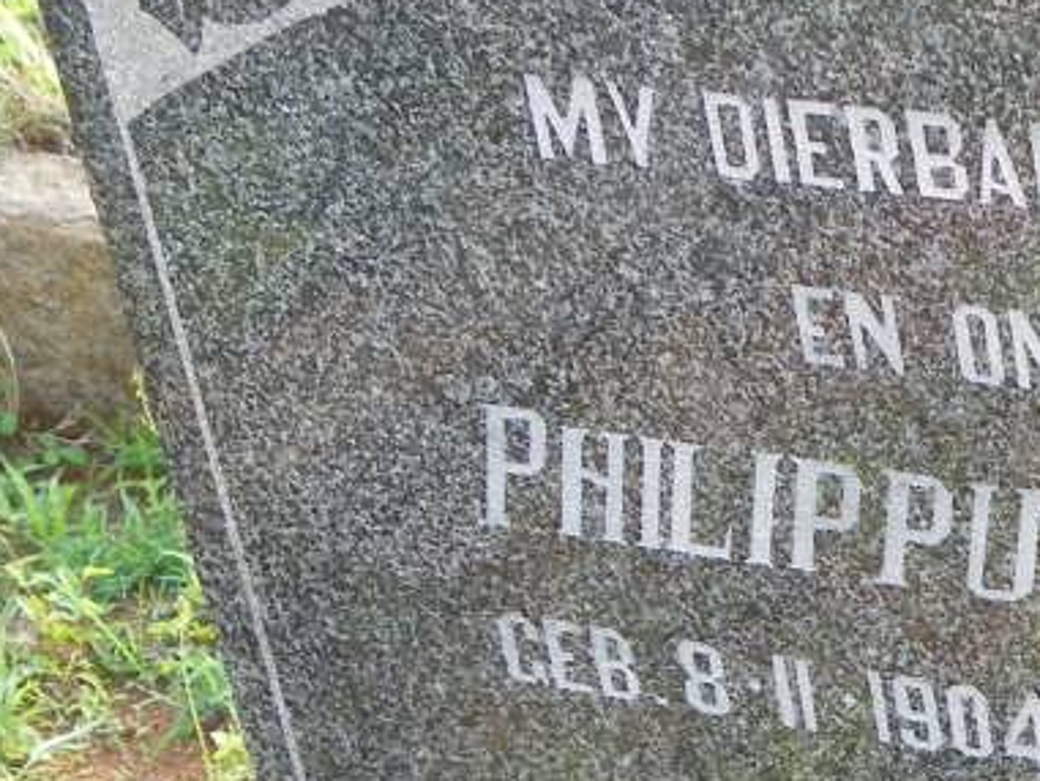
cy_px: 931
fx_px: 3877
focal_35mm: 129
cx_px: 1403
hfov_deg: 14.5
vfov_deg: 11.3
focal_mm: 7.3
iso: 64
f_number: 3.2
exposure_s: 1/50
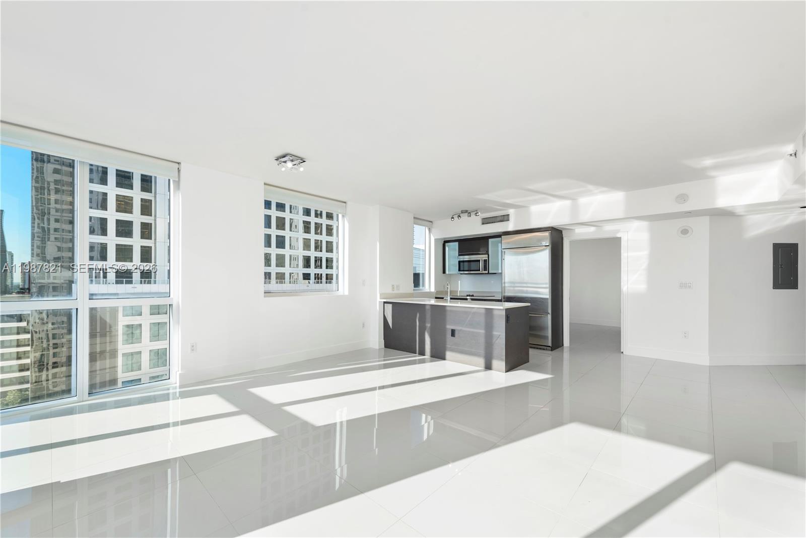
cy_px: 269
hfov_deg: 104.2
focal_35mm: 14
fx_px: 313
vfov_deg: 81.2
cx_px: 403
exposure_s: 1/125
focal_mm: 14
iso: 100
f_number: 8
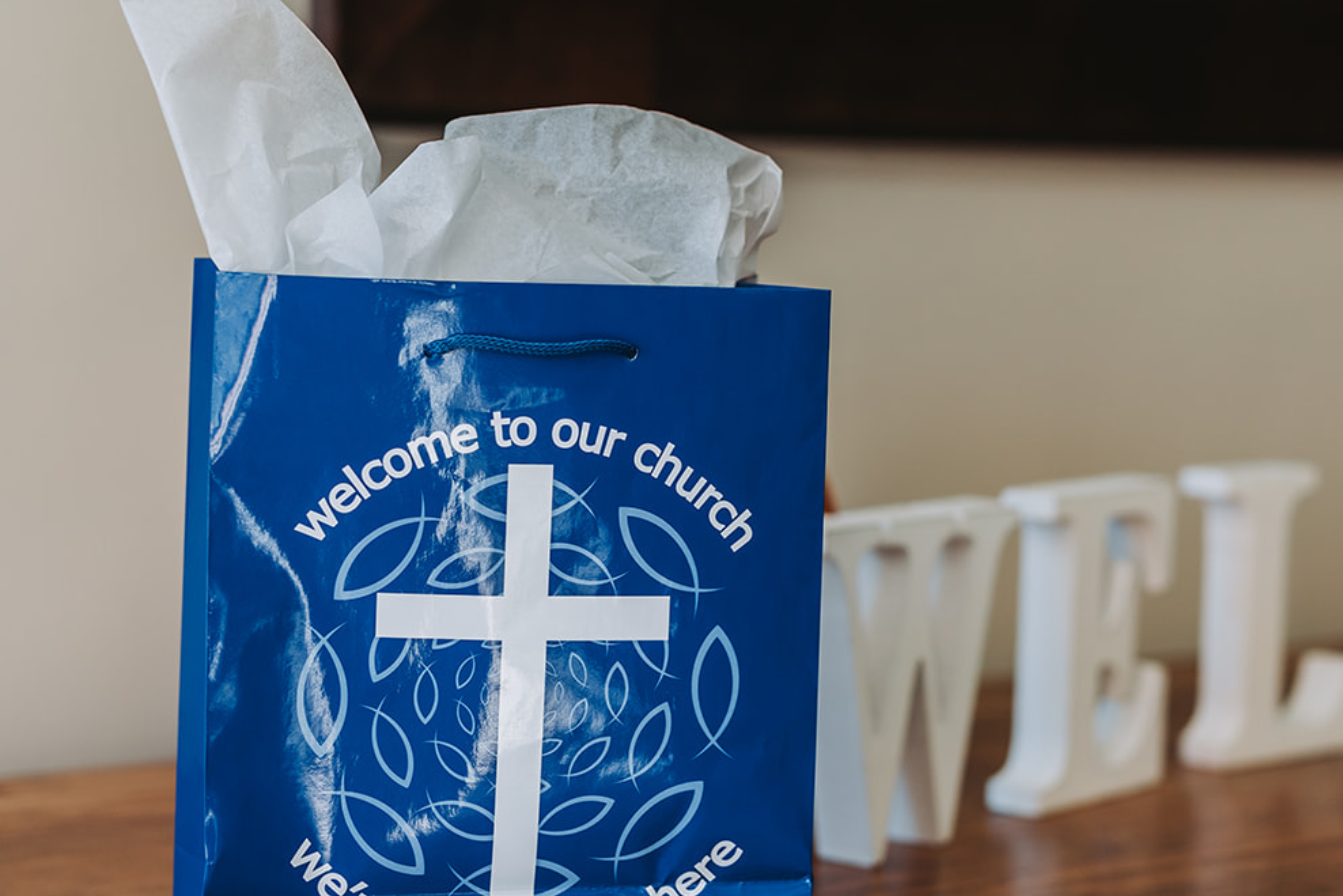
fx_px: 3022
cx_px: 695
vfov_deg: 16.9
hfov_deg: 25.1
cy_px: 521
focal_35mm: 81
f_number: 2.8
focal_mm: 50
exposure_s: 1/320
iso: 400
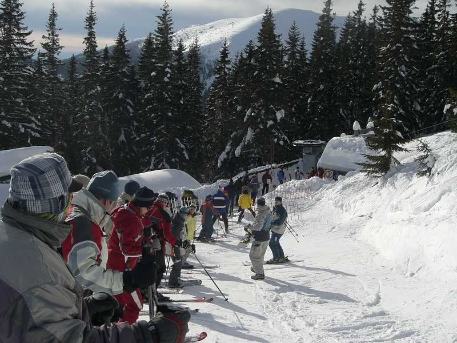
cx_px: 228
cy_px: 172
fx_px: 502
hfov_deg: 49.0
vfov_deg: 37.7
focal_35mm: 38
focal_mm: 6.3
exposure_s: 1/1000
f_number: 4.4
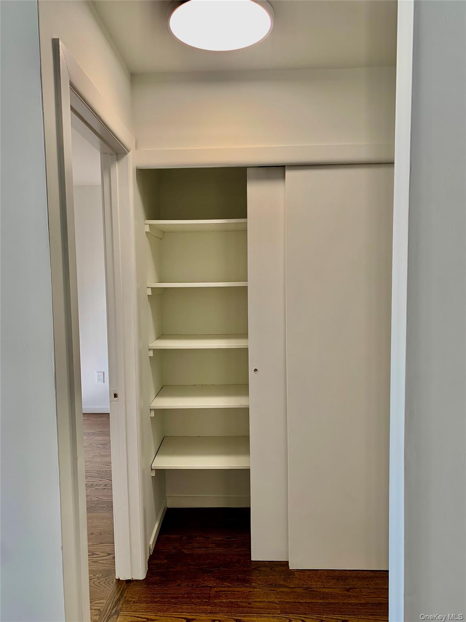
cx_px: 233
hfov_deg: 53.1
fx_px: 467
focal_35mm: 26
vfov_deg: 67.3
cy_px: 311
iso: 32
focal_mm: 4.25
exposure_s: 1/122
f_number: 1.8
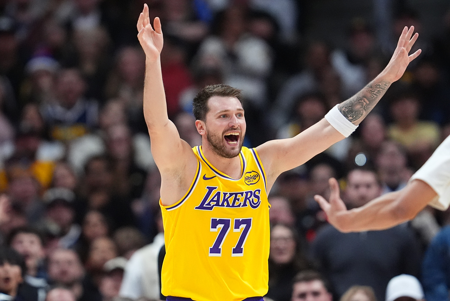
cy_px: 150
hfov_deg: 3.4
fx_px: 7507
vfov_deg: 2.3
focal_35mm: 600
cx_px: 225
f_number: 3.2
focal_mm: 400
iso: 6400
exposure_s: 1/2000
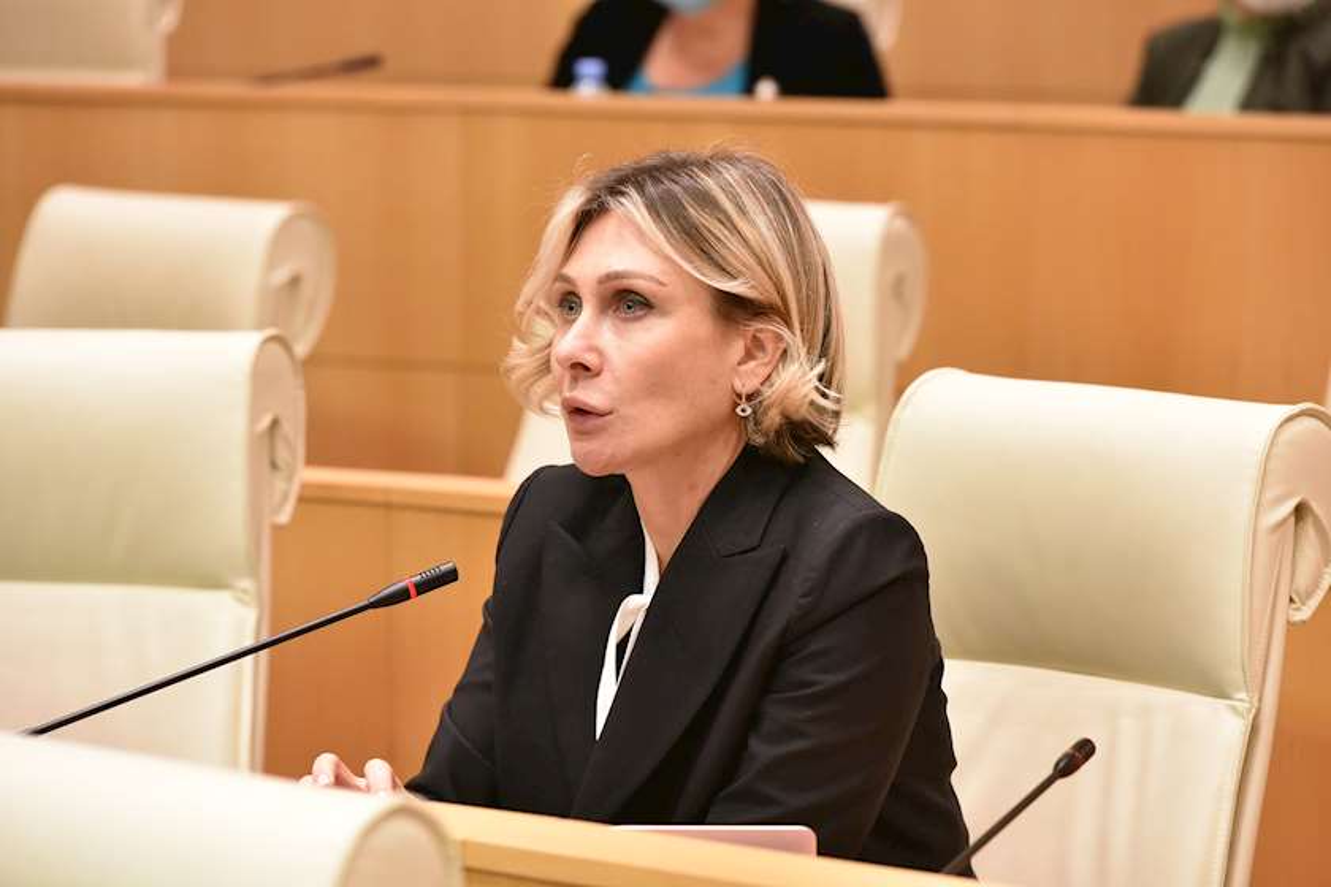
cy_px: 444
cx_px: 666
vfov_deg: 7.6
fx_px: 6654
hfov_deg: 11.4
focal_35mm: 180
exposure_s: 1/125
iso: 5000
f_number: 5.6
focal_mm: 180
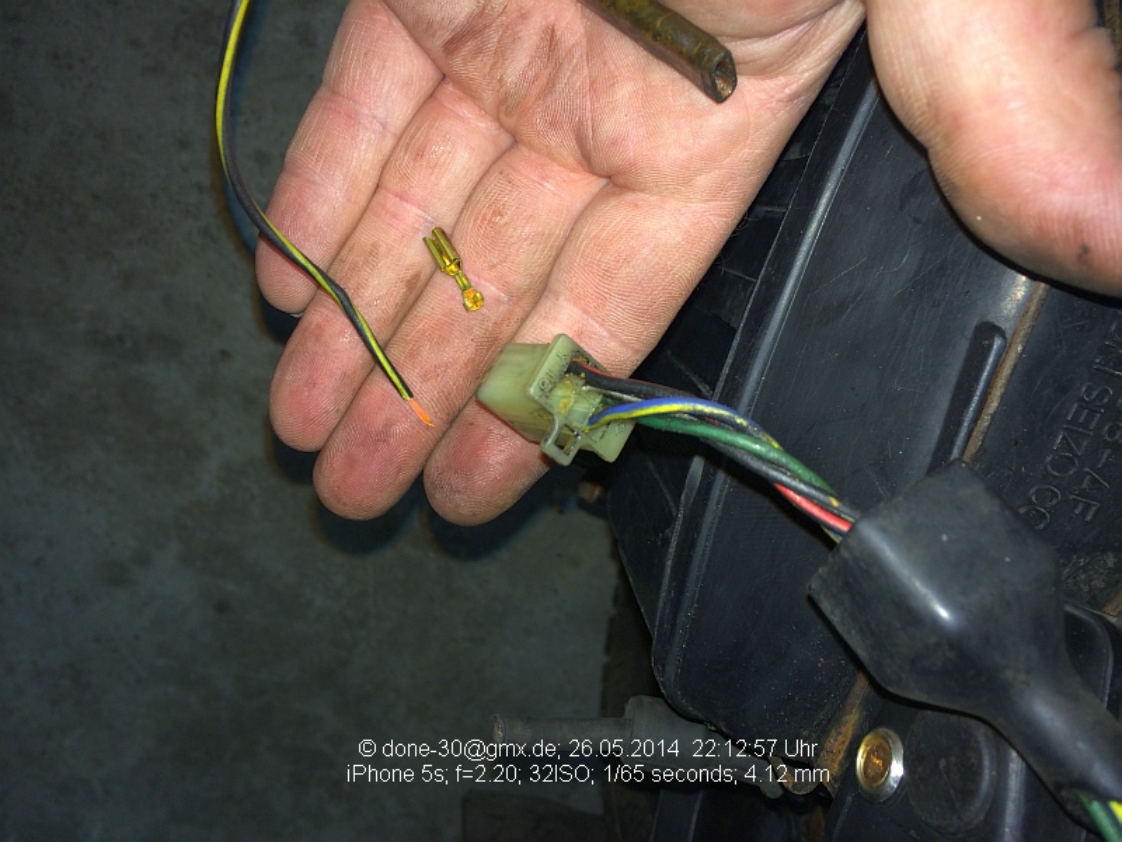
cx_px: 561
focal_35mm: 30
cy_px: 421
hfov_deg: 60.0
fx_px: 972
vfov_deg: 46.8
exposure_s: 1/65
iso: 32
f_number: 2.2
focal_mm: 4.12
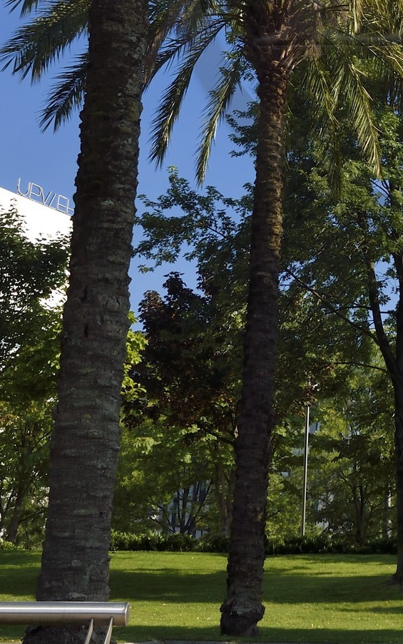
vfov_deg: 23.0
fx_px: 1475
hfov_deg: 15.0
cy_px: -85
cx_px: 483
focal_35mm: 84
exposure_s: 1/320
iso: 200
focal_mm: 31
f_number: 11
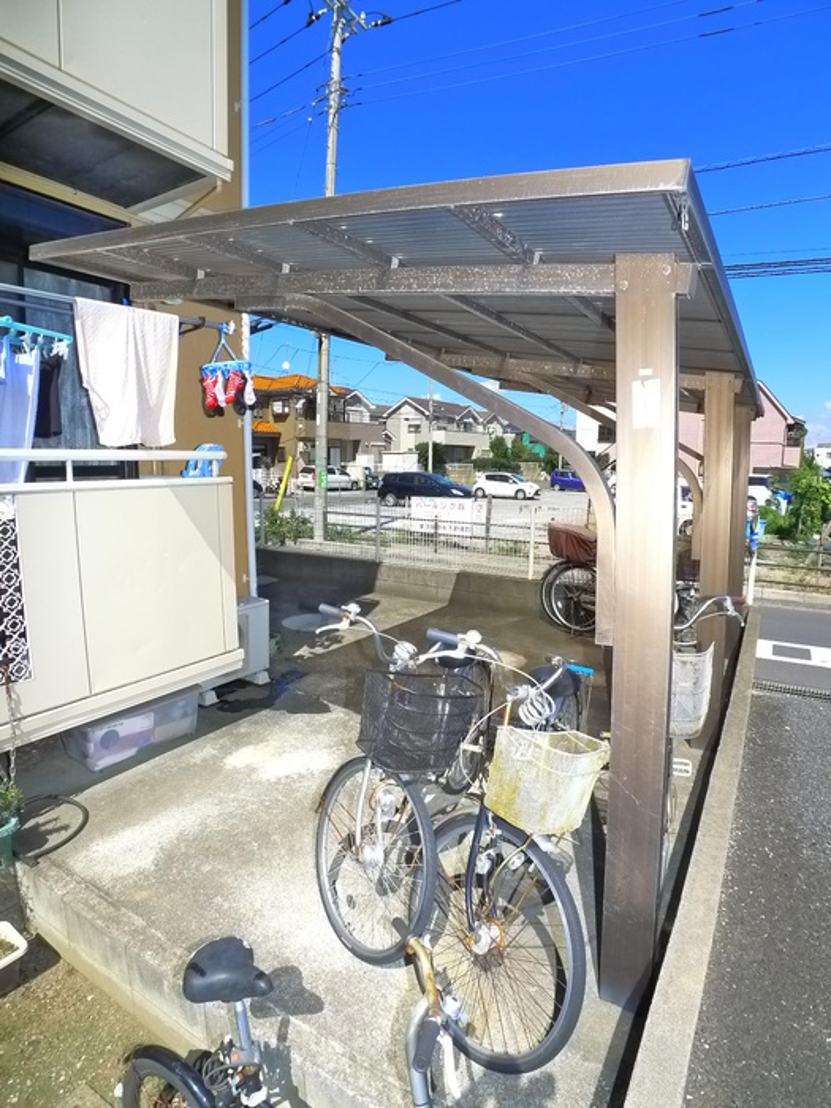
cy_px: 554
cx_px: 416
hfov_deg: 56.8
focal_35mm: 24
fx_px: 768
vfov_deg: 71.6
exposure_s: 1/640
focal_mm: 5.1
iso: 400
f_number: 4
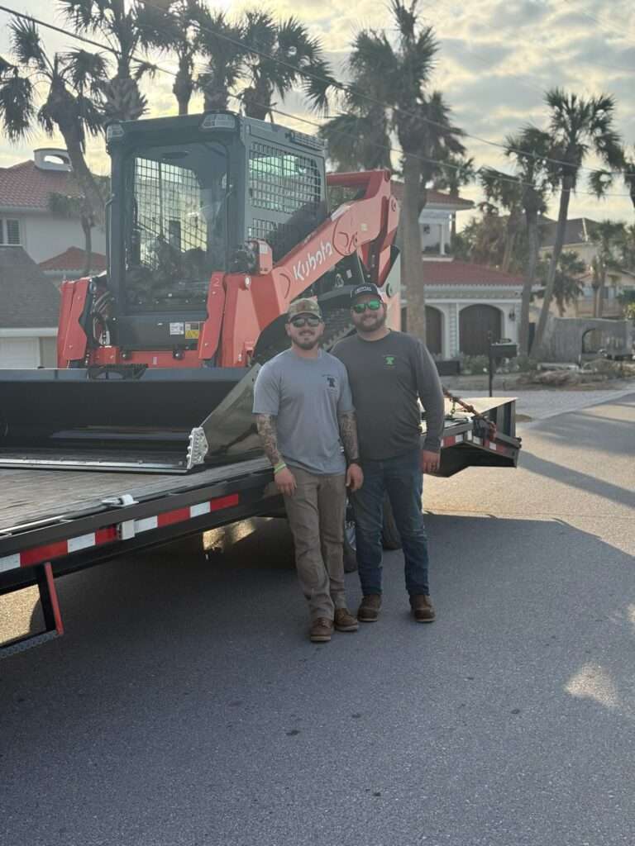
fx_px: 1174
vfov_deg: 39.7
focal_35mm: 48
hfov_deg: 30.3
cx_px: 318
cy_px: 423
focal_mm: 6.76
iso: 100
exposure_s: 1/2865
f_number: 1.78
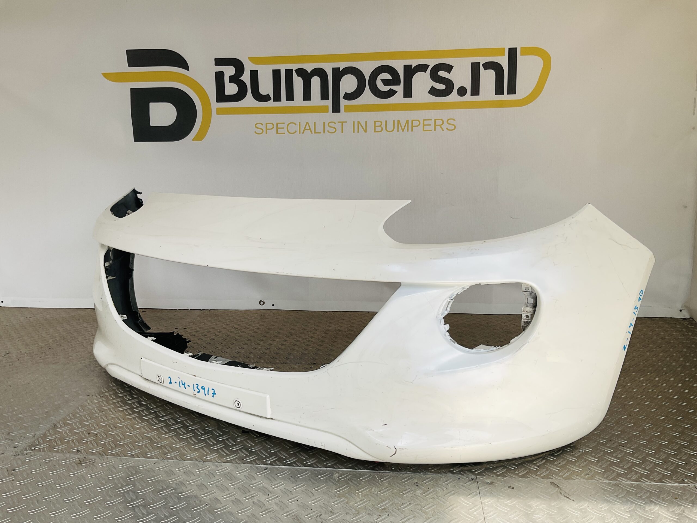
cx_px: 348
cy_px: 262
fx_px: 584
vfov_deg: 48.2
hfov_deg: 61.7
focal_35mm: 29
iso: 16
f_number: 1.8
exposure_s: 1/728
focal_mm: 3
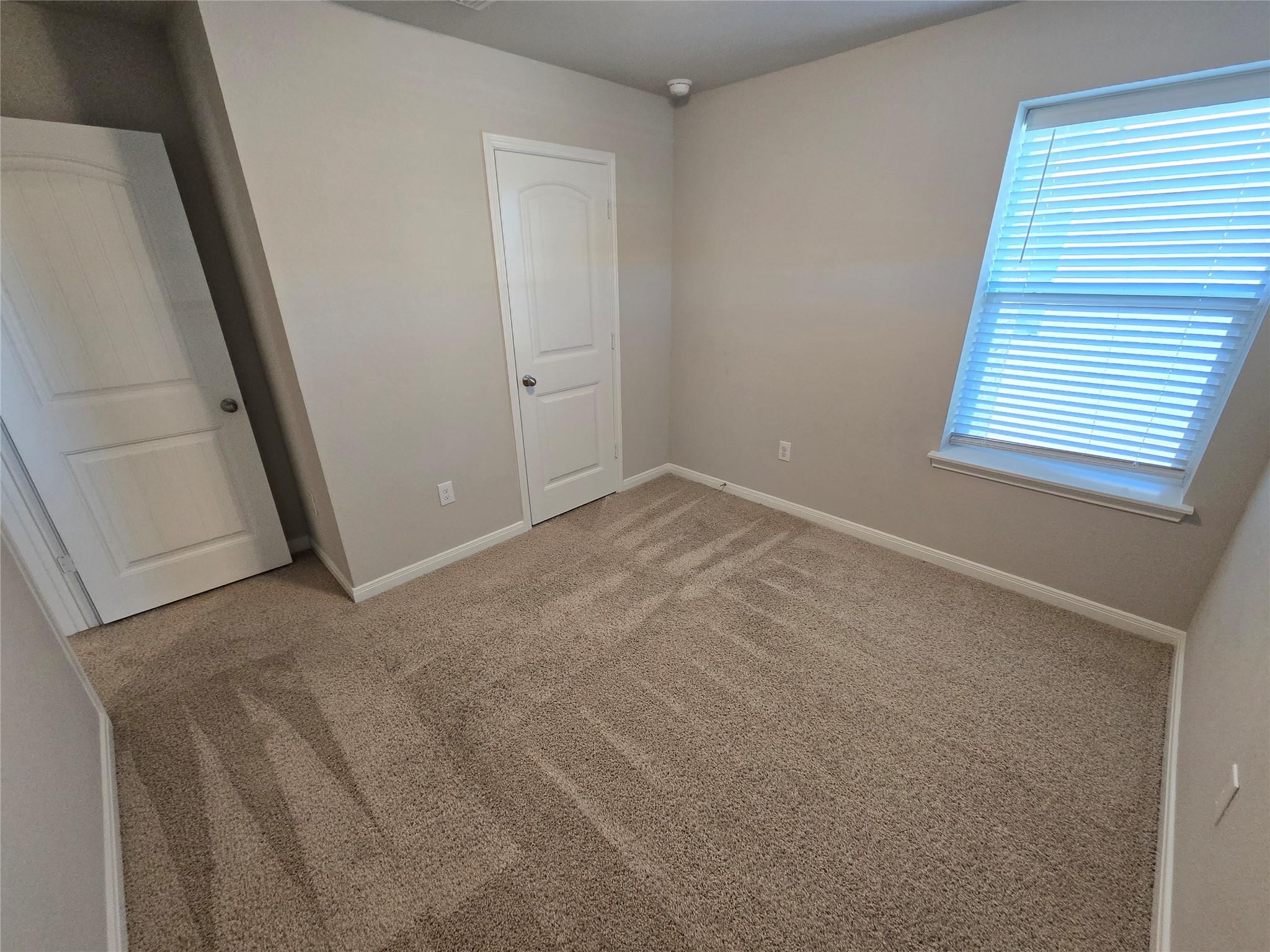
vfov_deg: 89.9
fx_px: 477
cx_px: 635
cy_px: 476
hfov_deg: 106.2
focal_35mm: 13
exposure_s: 1/60
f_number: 2.2
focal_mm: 2.2
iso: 320
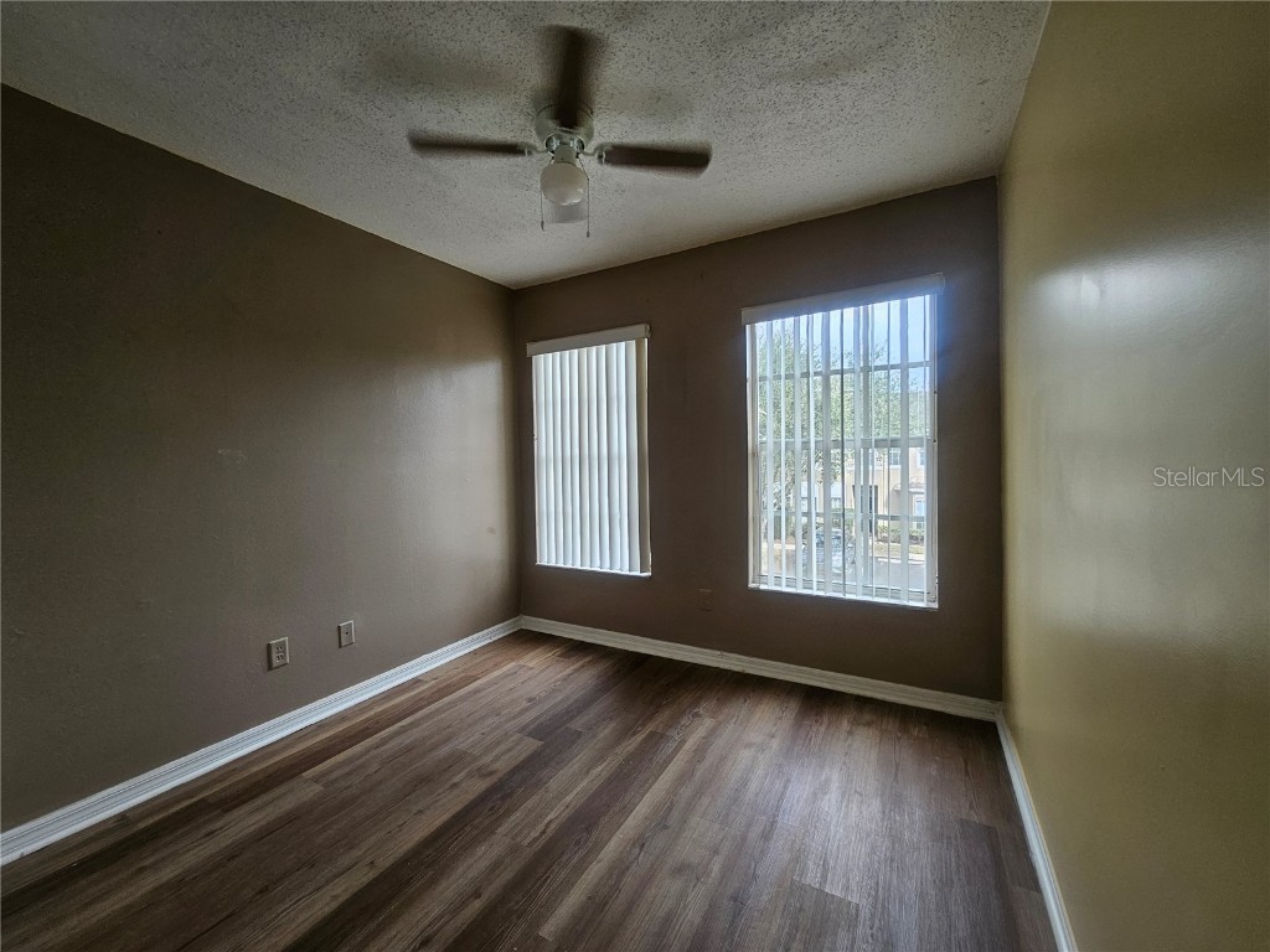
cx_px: 635
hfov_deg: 106.2
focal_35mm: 13
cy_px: 476
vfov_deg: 89.9
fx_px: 477
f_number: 2.2
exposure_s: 1/60
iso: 32
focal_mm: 1.7
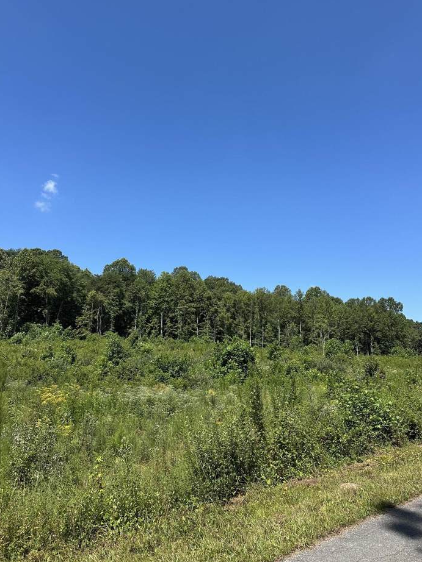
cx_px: 218
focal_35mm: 25
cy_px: 271
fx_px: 407
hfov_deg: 54.8
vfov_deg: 69.4
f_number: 1.78
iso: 80
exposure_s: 1/3356
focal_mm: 6.86
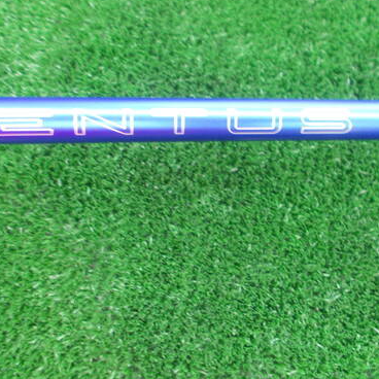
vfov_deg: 41.5
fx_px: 495
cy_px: 141
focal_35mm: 40
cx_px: 194
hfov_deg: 41.9
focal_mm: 4.6
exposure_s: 1/6
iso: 200
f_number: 3.2
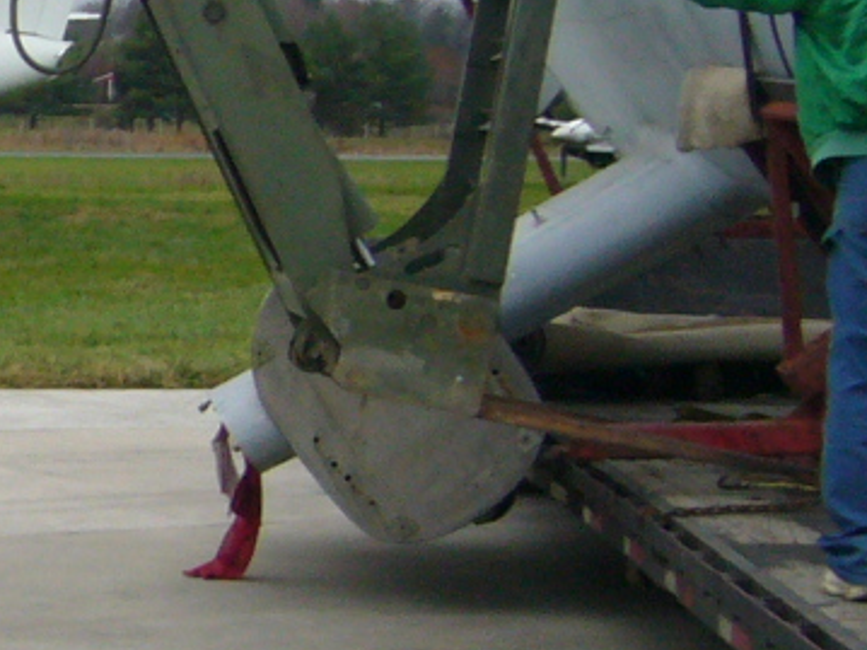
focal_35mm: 156
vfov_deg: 9.5
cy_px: 104
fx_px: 3906
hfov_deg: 12.0
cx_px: -478
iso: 100
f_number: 2.8
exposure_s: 1/400
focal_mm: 5.8
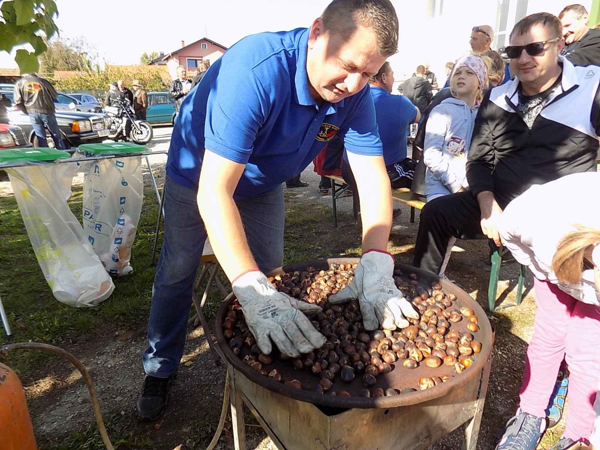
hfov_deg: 73.9
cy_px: 225
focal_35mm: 23
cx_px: 300
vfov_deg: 58.9
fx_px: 399
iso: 80
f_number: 3.1
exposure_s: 1/320
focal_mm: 4
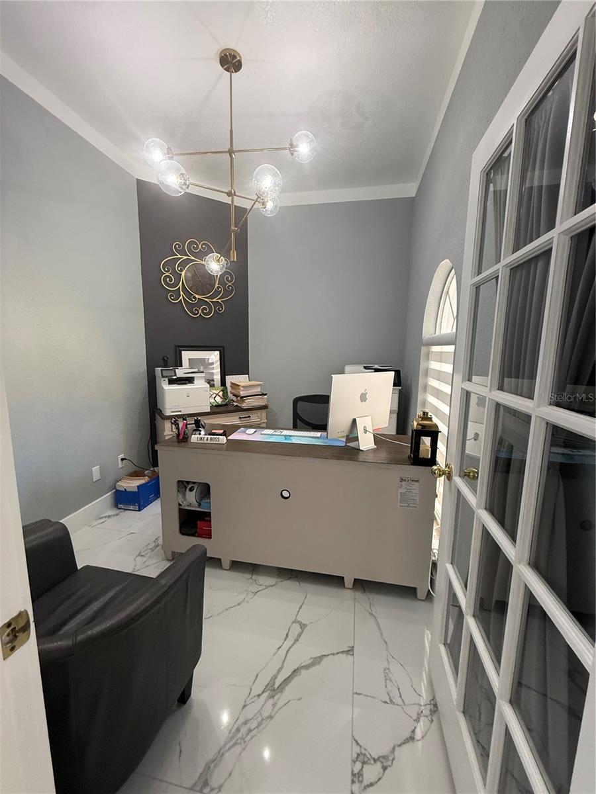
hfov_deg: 85.7
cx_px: 298
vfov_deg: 102.1
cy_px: 397
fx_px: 321
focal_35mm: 14
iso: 320
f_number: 2.2
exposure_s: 1/120
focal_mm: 2.22
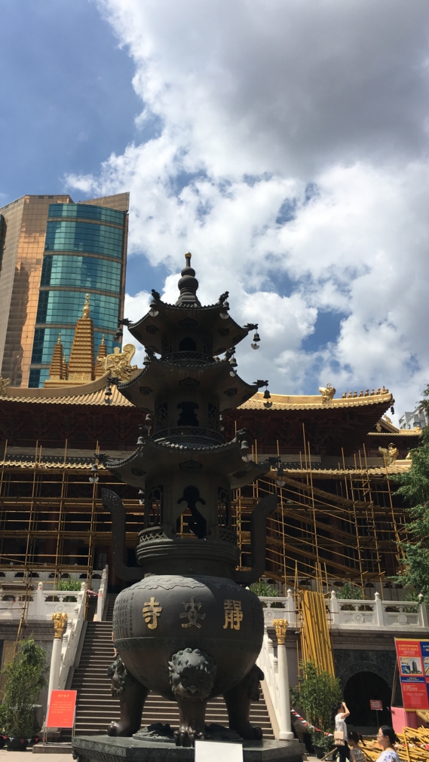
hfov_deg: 36.4
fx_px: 647
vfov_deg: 61.0
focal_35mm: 32
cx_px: 151
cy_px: 381
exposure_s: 1/2079
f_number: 2.2
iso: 25
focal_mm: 4.15
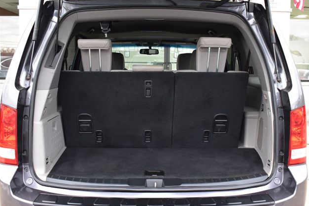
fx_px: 343
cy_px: 103
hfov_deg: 48.5
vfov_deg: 33.4
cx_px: 158
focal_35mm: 40
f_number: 7.1
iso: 400
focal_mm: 26
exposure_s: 1/25
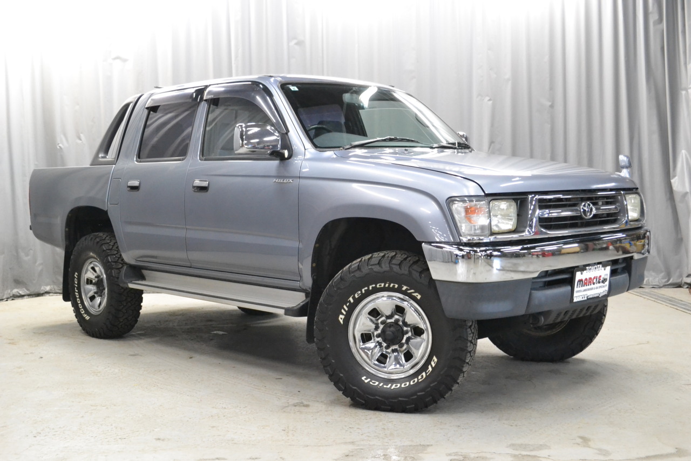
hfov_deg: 46.4
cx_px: 346
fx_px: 806
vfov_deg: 31.9
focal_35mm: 42
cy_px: 230
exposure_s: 1/50
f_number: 5.6
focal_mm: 28
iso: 3200
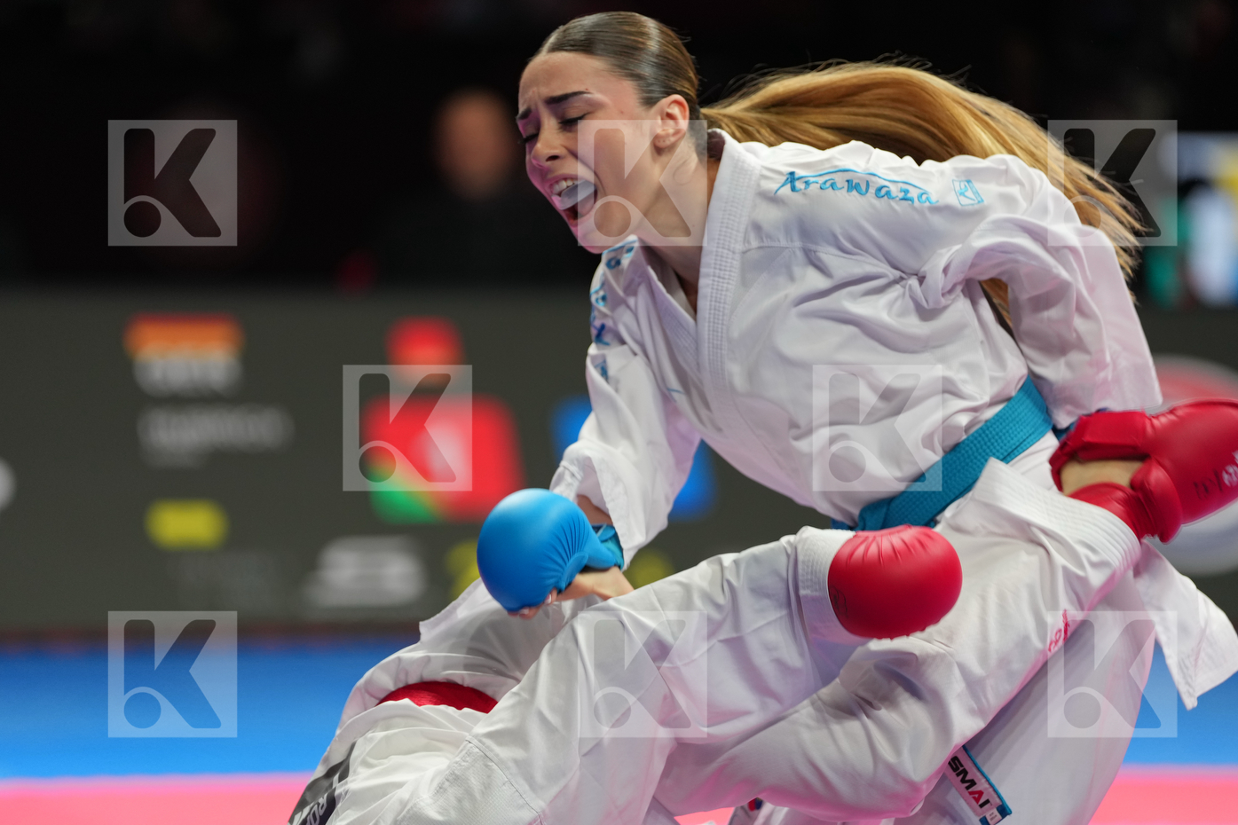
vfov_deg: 6.3
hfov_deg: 9.4
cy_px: 428
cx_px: 643
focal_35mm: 219
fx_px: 7531
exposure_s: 1/1000
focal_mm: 191
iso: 1000
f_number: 2.8
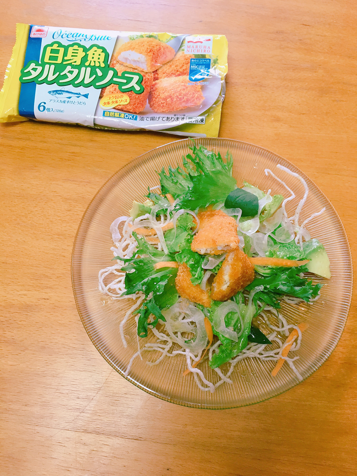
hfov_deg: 48.2
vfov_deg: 61.7
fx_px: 399
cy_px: 238
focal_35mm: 29
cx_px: 178
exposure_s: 1/30
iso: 100
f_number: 2.2
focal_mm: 4.15
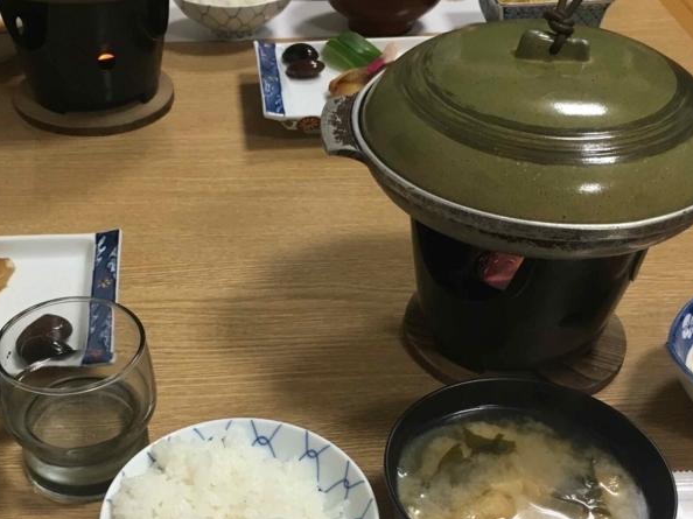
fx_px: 1001
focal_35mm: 50
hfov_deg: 38.0
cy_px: 373
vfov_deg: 28.8
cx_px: 274
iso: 100
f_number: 2.2
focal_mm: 4.15
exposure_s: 1/33
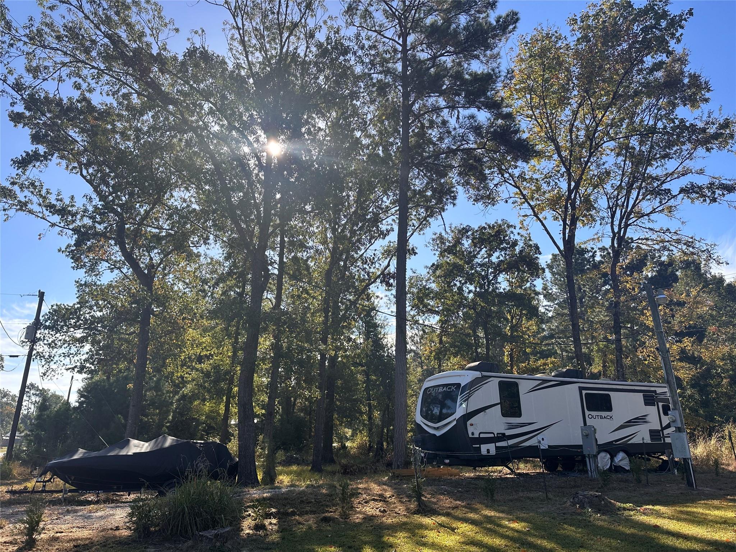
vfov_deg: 56.8
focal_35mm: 24
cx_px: 368
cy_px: 276
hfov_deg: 71.6
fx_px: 510
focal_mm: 6.86
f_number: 1.78
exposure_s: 1/2732
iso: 80
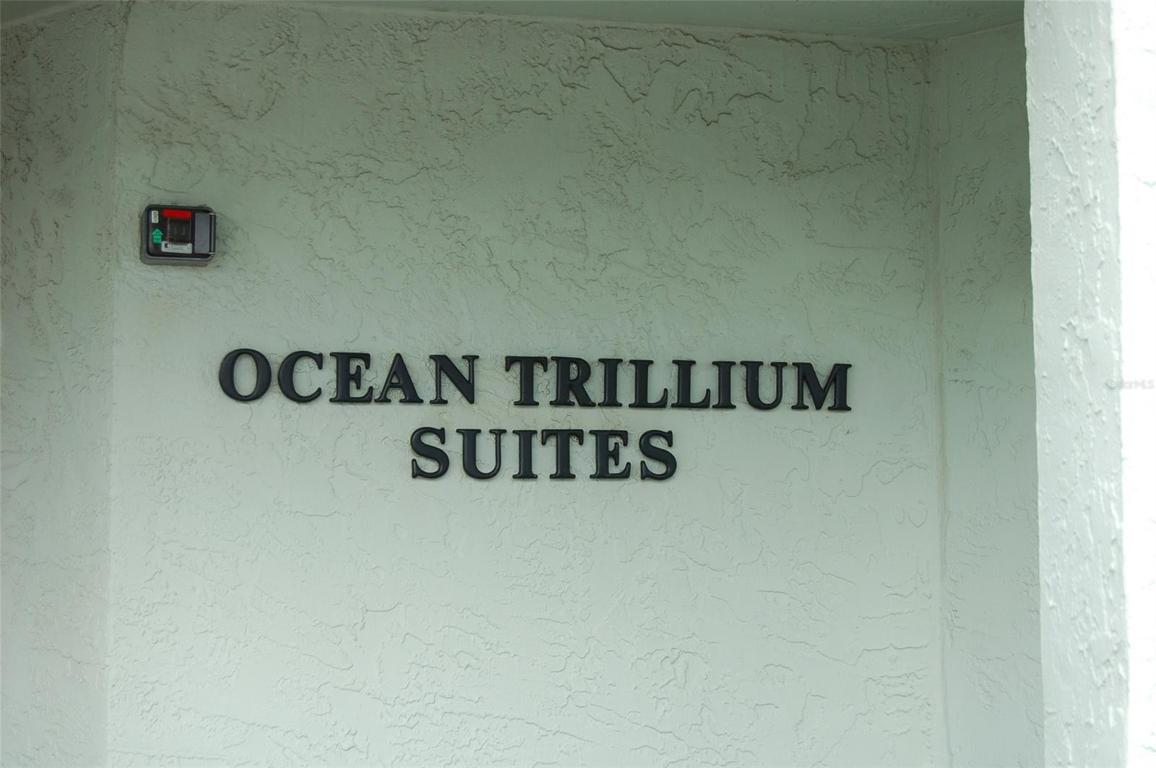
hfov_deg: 29.9
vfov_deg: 20.1
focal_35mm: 68
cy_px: 384
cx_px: 578
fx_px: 2165
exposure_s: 1/125
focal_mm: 45
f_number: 5.6
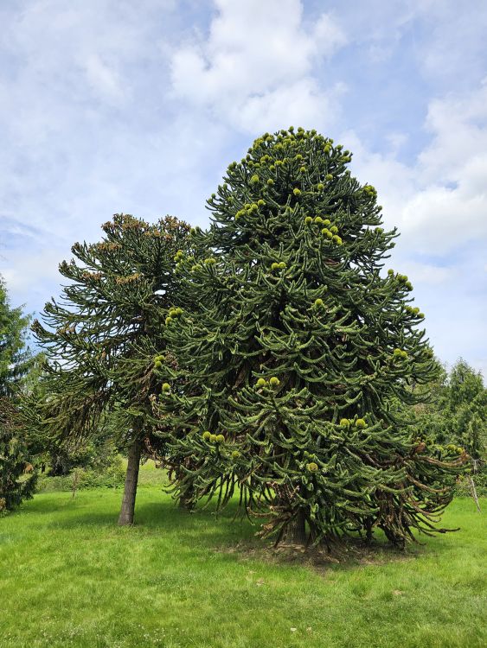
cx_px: 244
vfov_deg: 73.9
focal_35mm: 23
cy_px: 324
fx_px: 431
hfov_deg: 58.9
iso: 10
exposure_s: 1/457
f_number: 1.7
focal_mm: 6.3
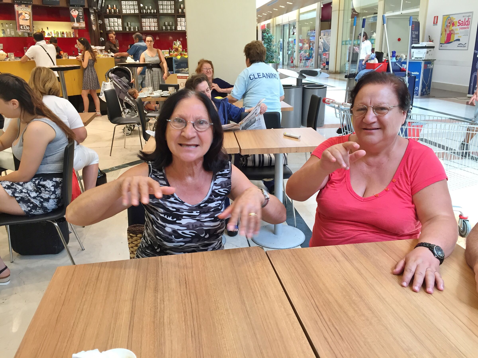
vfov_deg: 48.2
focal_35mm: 29
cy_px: 179
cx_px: 239
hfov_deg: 61.7
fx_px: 400
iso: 32
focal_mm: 4.15
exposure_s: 1/33
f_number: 2.2
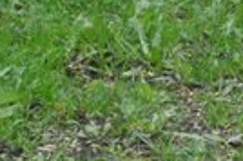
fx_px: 3742
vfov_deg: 2.4
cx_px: 499
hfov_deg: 3.7
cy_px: -270
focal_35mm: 555
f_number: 13
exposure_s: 1/125
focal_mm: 62
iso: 1000
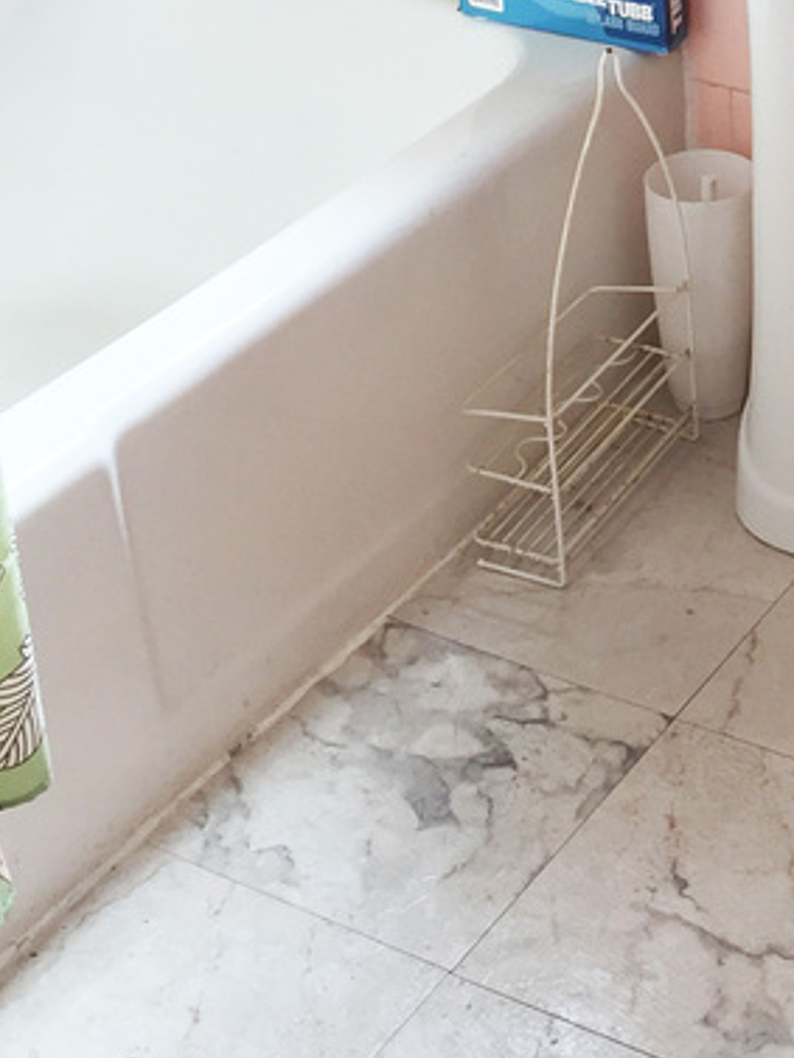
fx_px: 2537
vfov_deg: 22.7
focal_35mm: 83
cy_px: 25
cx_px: 937
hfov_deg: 17.0
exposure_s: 1/120
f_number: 2.2
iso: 50
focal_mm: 4.15
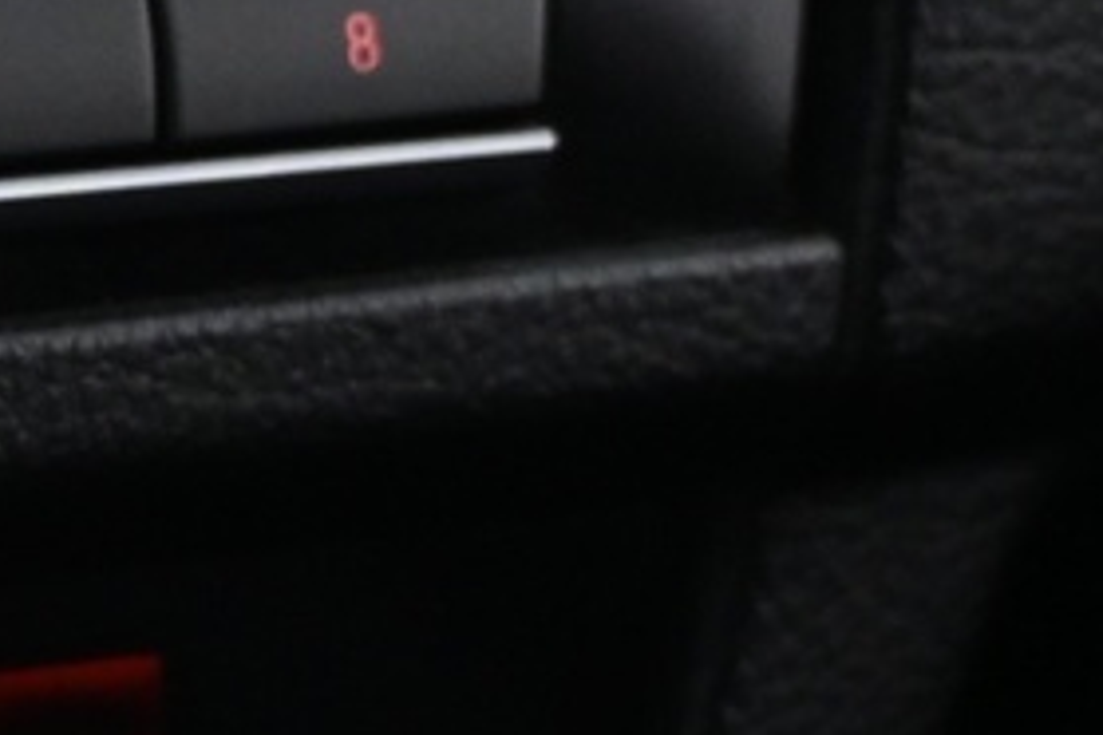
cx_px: -1945
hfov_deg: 9.4
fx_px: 5604
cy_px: 1008
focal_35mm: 183
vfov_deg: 7.4
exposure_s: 1/13
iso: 1600
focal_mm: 21
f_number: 4
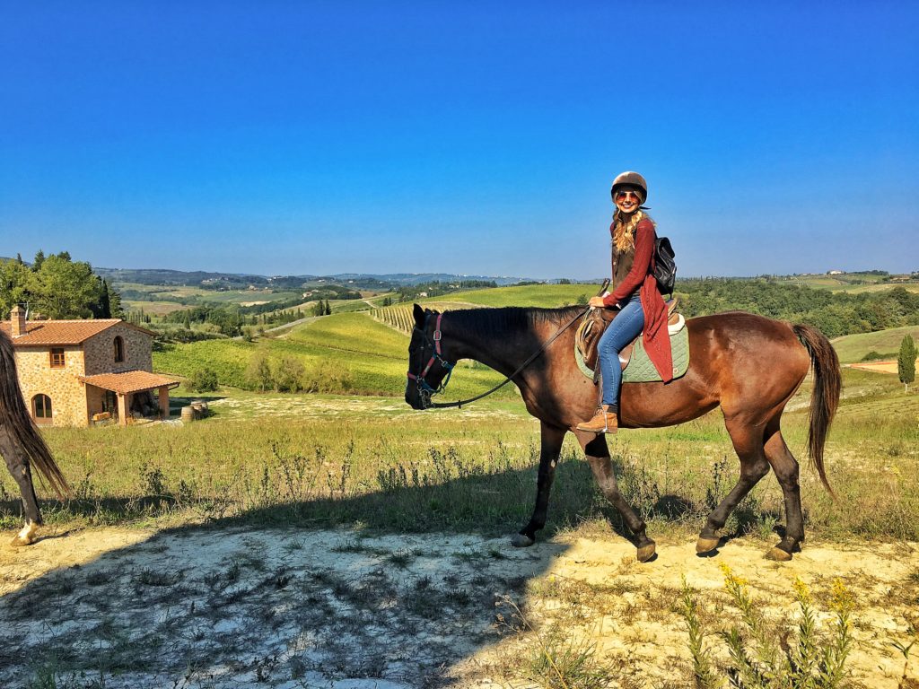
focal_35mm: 29
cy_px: 344
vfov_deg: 48.2
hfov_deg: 61.7
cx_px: 460
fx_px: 770
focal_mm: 4.15
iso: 25
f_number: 2.2
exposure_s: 1/1083
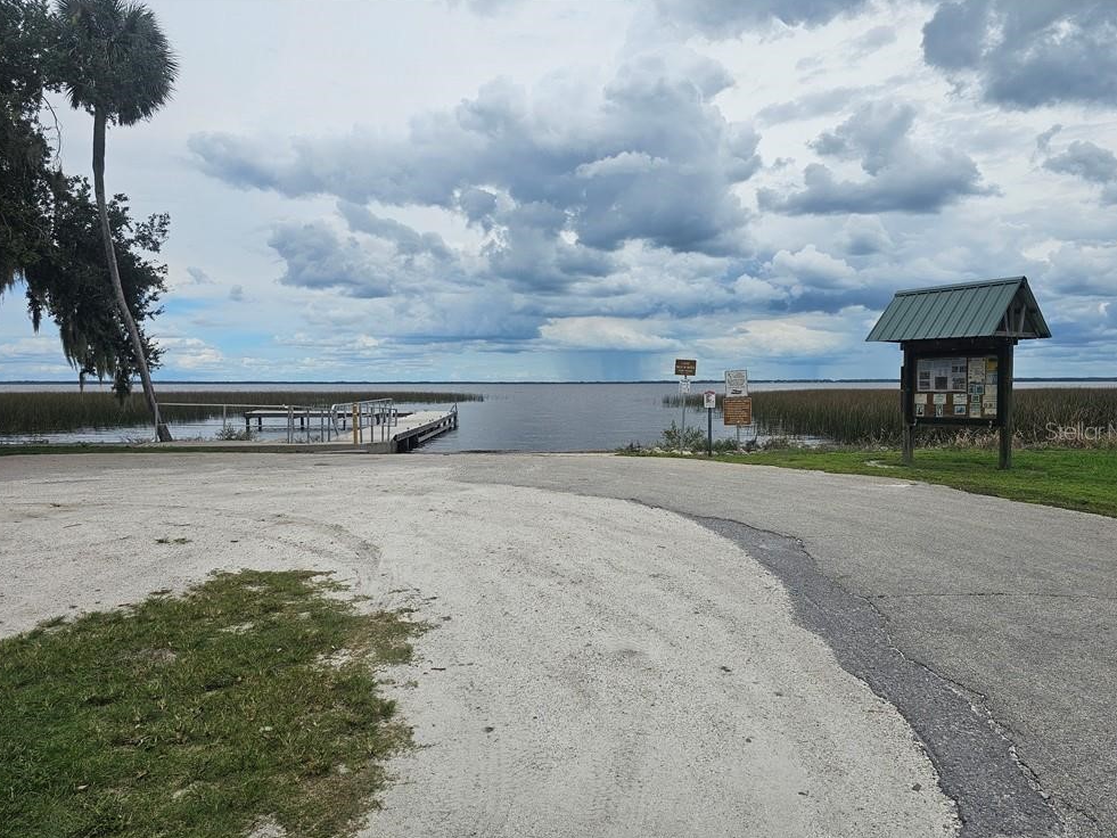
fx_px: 775
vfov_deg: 56.8
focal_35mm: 24
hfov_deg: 71.6
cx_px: 569
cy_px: 430
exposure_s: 1/1601
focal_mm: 6.3
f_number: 1.7
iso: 10
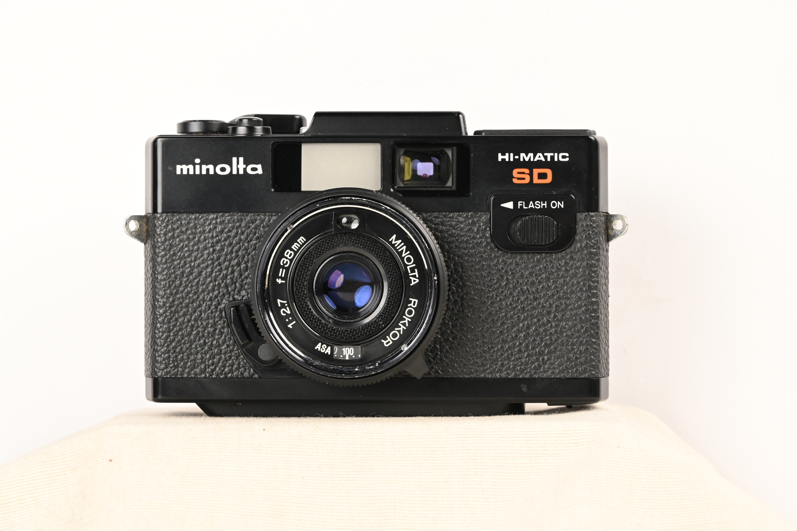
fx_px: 2655
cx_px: 398
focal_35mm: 120
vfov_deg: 11.4
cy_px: 266
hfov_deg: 17.1
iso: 3200
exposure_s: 1/100
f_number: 14
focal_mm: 120
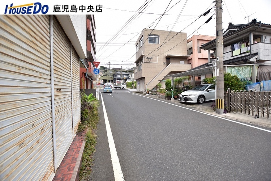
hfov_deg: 100.4
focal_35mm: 15
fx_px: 113
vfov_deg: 77.3
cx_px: 136
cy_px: 90
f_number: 3.5
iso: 160
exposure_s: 1/800
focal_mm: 10
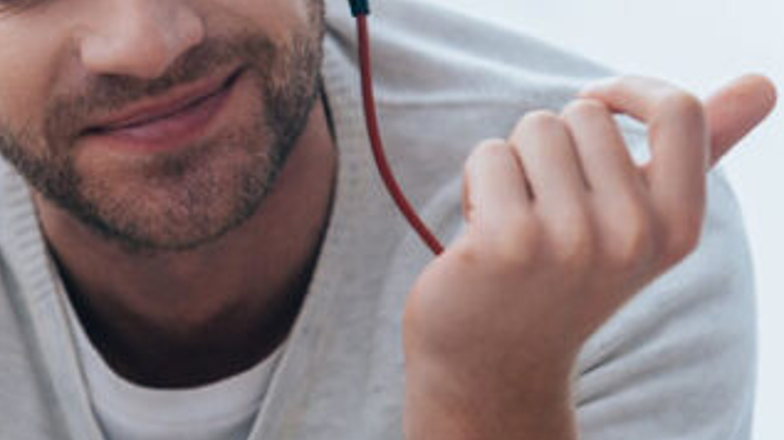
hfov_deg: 7.7
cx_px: 208
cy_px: 75
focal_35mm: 279
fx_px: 5798
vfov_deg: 4.3
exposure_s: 1/125
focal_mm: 110
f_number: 3.5
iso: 200
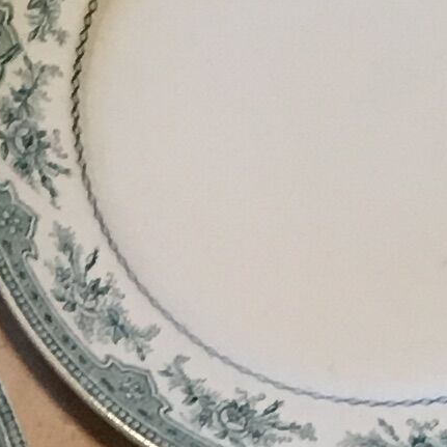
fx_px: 3506
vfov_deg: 6.8
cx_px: -406
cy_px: 1144
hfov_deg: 7.1
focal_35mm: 240
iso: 125
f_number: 2.2
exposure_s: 1/33
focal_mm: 4.15
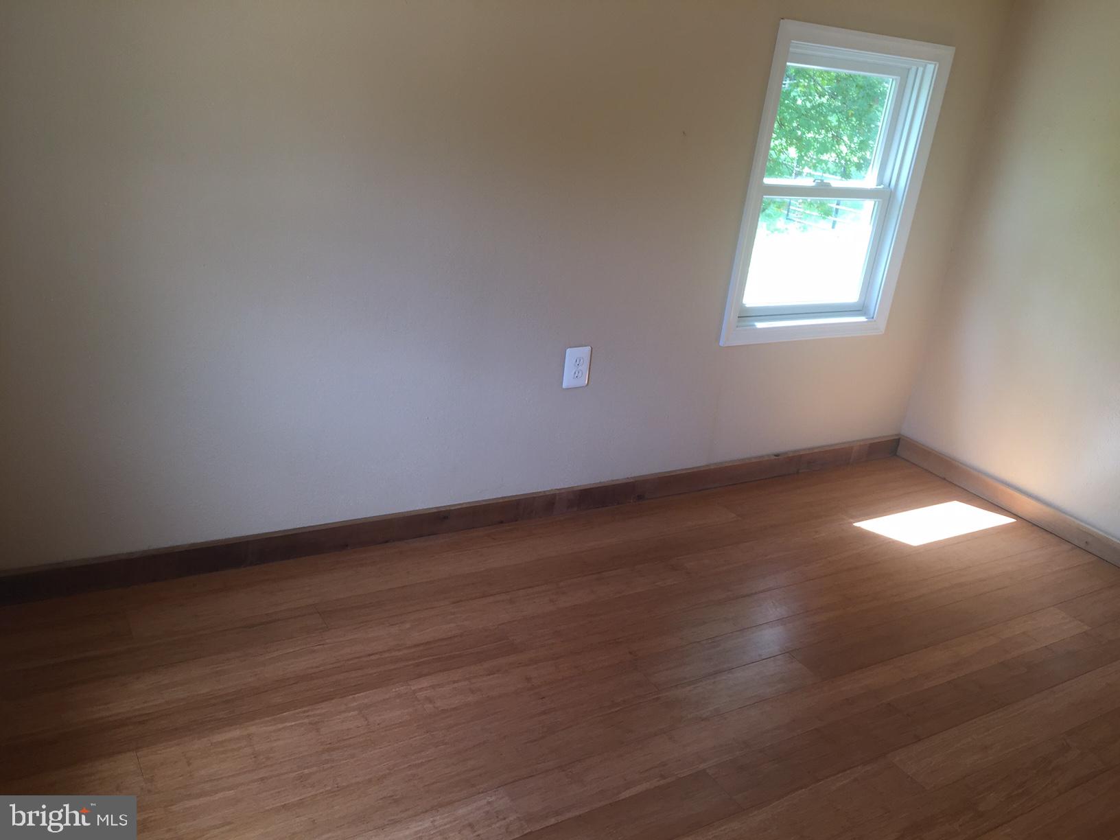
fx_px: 938
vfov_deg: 48.2
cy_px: 420
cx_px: 560
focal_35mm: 29
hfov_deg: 61.7
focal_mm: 4.15
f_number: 2.2
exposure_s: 1/40
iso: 32
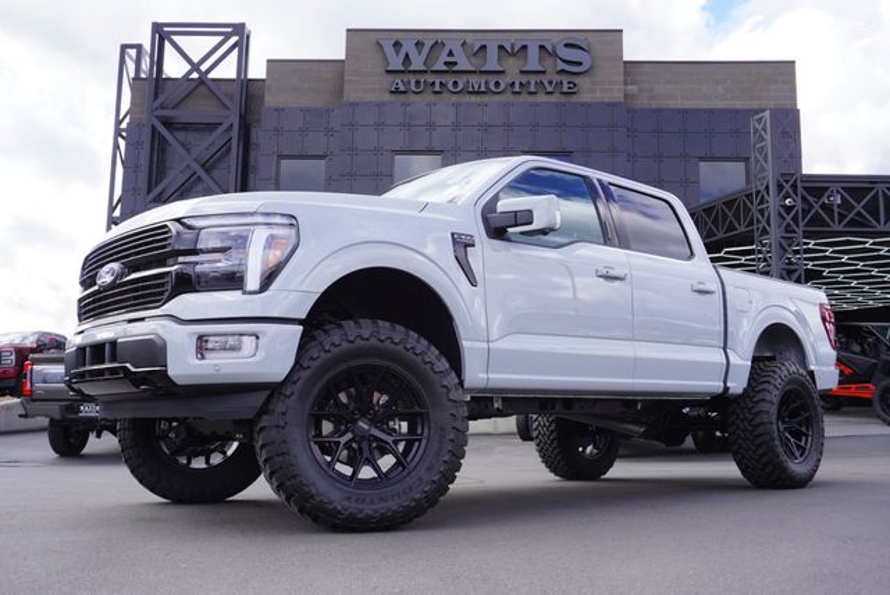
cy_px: 298
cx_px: 445
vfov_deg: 38.4
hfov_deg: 55.1
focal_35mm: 34
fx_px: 854
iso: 100
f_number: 7.1
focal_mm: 23
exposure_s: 1/100
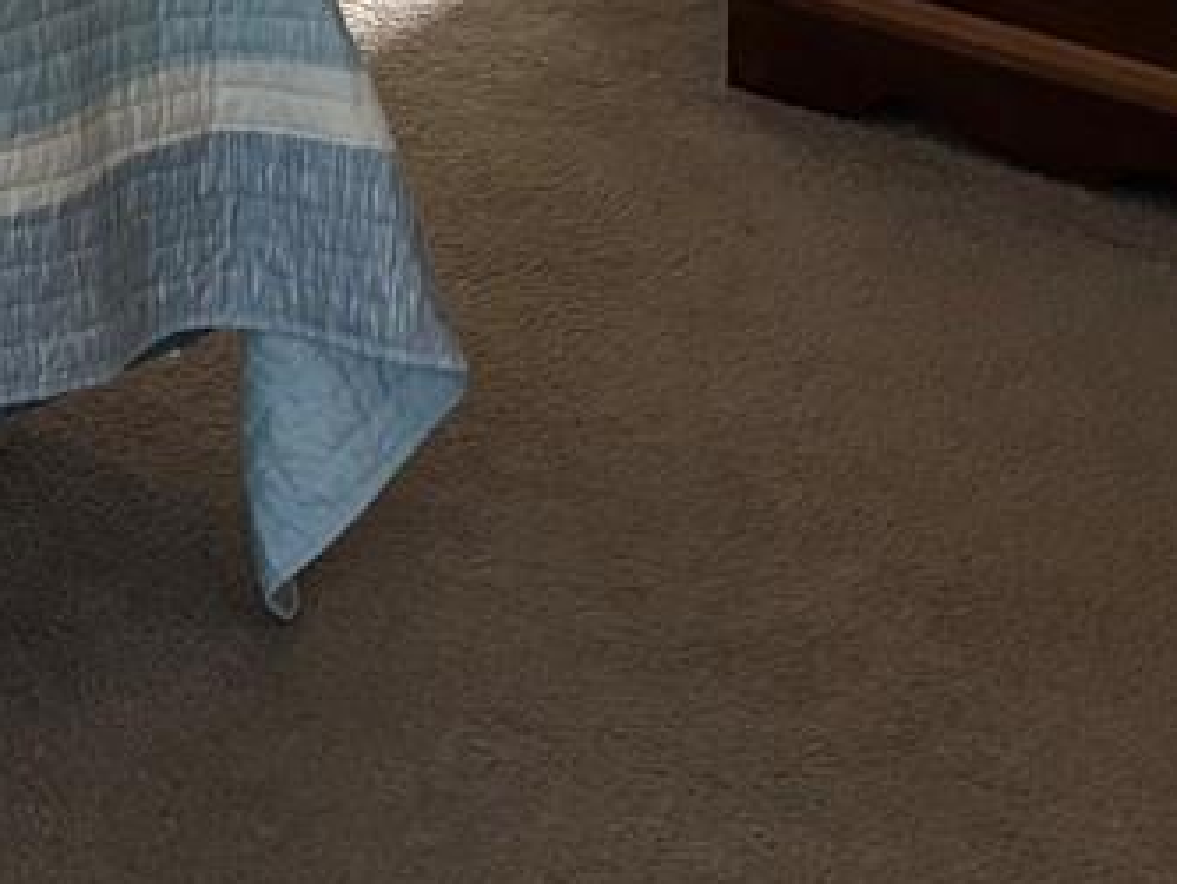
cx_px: -866
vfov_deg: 10.5
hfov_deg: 14.2
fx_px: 4252
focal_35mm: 125
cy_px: -1110
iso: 200
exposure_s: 1/60
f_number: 1.6
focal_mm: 5.96
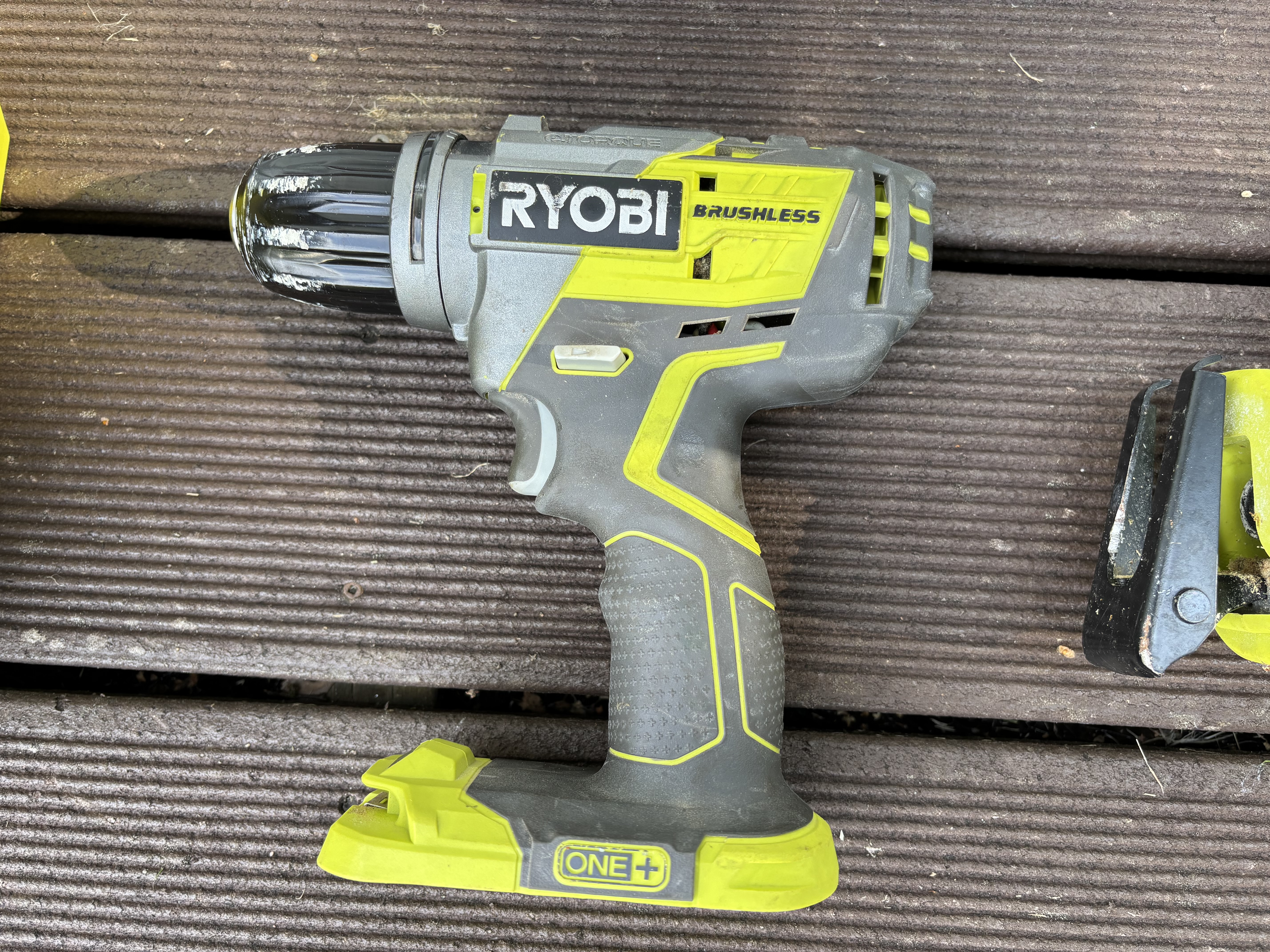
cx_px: 635
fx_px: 954
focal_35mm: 26
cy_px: 476
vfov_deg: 53.1
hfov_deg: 67.3
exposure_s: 1/130
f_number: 1.6
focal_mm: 5.96
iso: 32
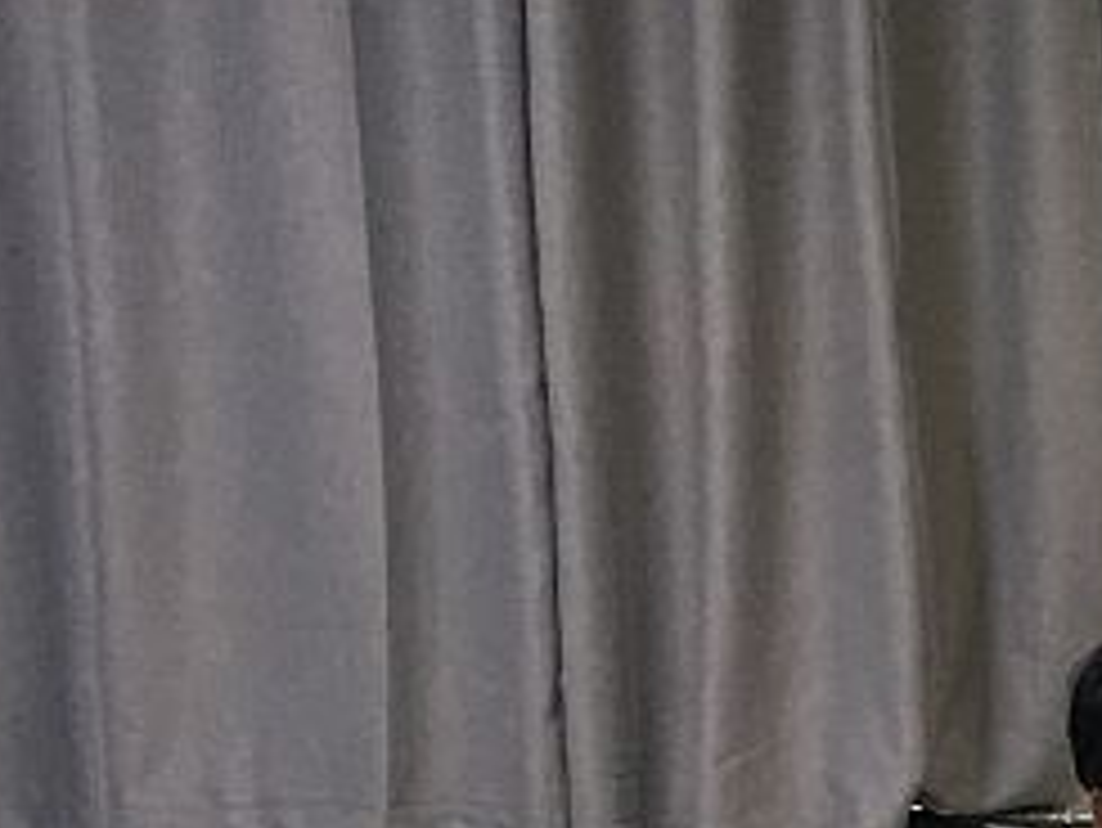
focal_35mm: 142
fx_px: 4523
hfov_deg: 12.9
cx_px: 1835
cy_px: 1611
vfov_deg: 9.8
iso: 64
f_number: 2.2
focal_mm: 4.15
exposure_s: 1/17
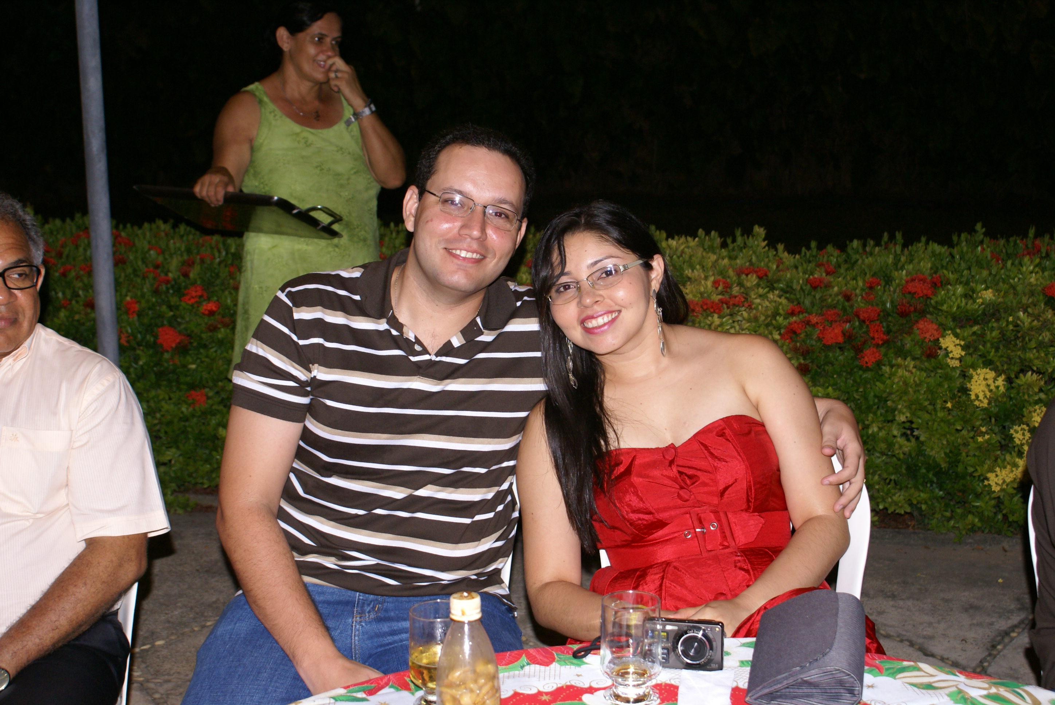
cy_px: 352
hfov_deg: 37.8
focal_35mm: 52
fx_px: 1540
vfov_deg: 25.8
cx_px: 528
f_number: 5.6
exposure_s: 1/60
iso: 400
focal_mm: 35
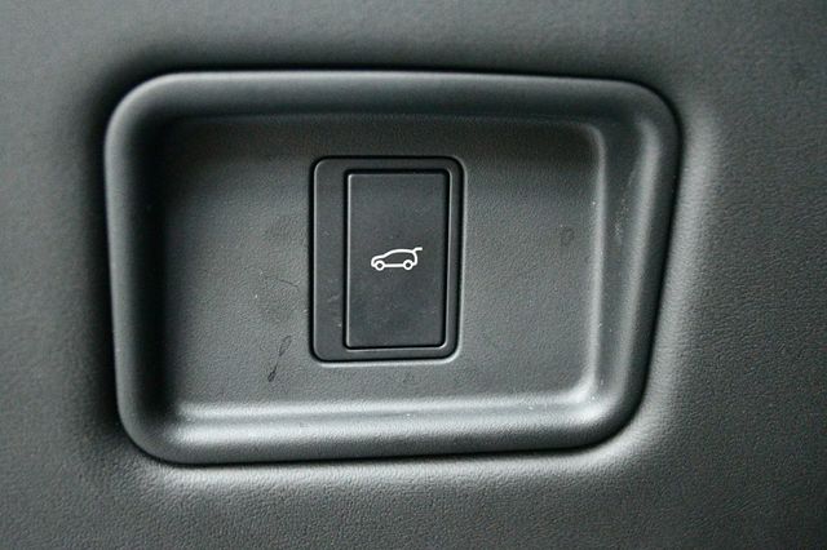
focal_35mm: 48
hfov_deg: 41.1
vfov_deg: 28.0
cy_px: 275
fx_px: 1102
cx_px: 414
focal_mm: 32
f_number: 4.8
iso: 12800
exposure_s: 1/25
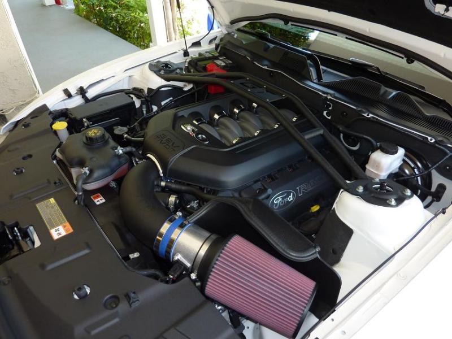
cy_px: 170
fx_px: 326
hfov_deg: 69.4
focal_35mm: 25
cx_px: 226
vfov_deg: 54.9
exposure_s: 1/30
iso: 100
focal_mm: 4.1
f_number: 3.3
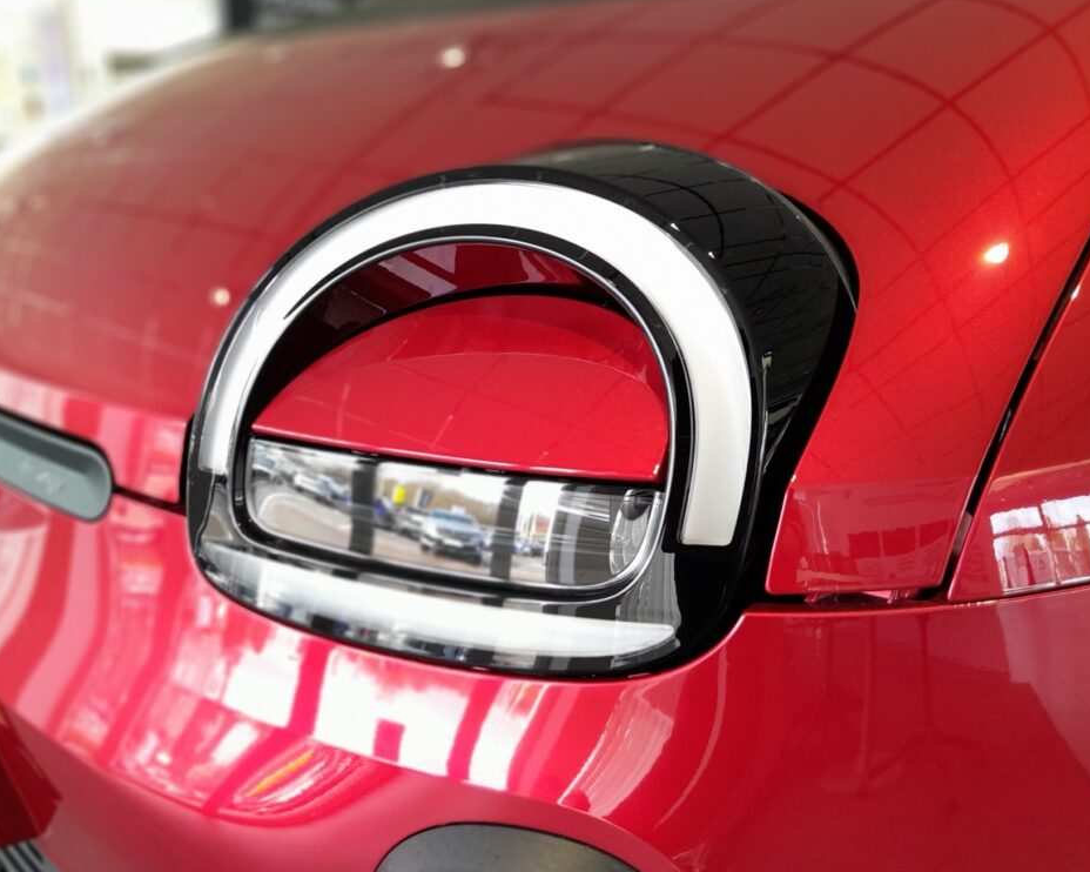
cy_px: 440
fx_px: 903
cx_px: 502
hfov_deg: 62.1
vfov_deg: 51.5
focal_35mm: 28
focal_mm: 3.98
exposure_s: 1/60
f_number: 1.8
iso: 100
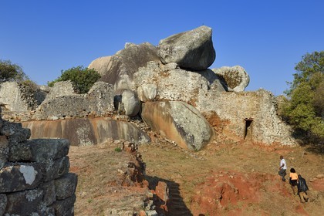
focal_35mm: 32
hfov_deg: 58.7
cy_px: 108
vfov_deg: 41.1
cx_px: 162
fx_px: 288
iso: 200
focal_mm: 32
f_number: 11
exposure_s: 1/250
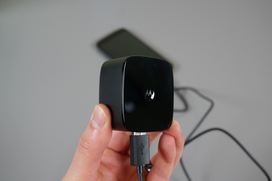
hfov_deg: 43.7
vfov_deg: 29.8
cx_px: 136
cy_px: 90
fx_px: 340
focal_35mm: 45
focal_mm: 30
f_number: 5.6
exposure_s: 1/60
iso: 1000
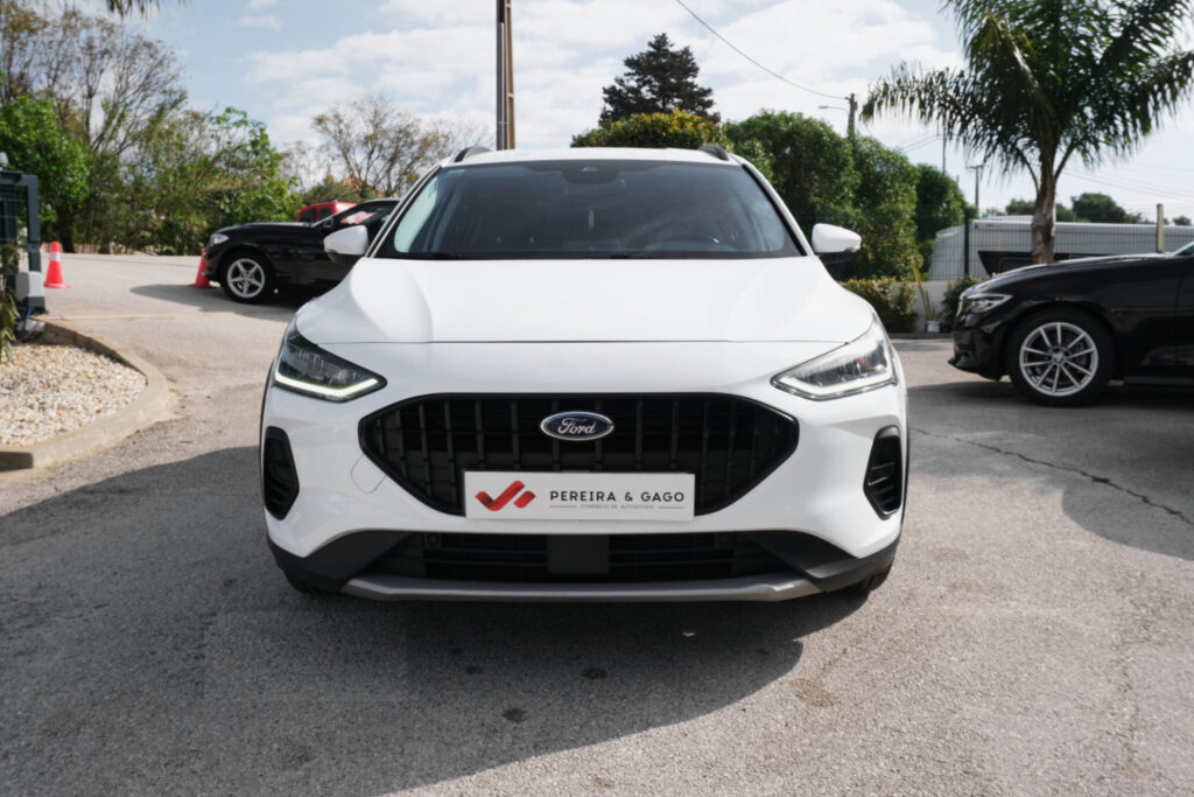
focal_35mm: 33
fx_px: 1095
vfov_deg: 40.0
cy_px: 398
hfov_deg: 57.2
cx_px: 597
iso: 160
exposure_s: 1/250
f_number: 9
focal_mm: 22.1
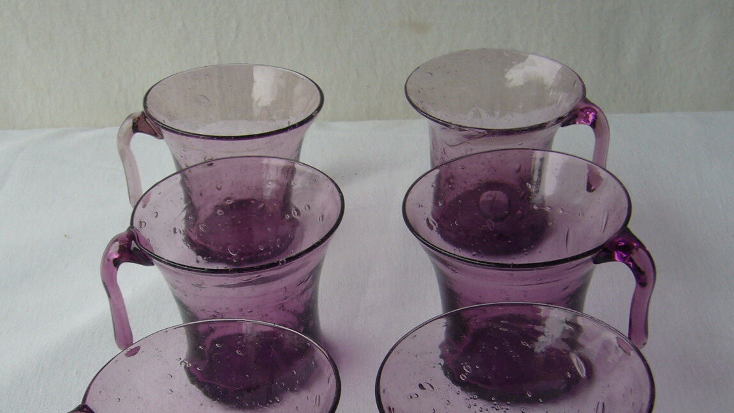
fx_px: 1032
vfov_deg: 22.3
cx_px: 317
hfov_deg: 39.1
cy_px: 335
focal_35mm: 53
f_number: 2.8
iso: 80
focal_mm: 5.8
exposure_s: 1/125
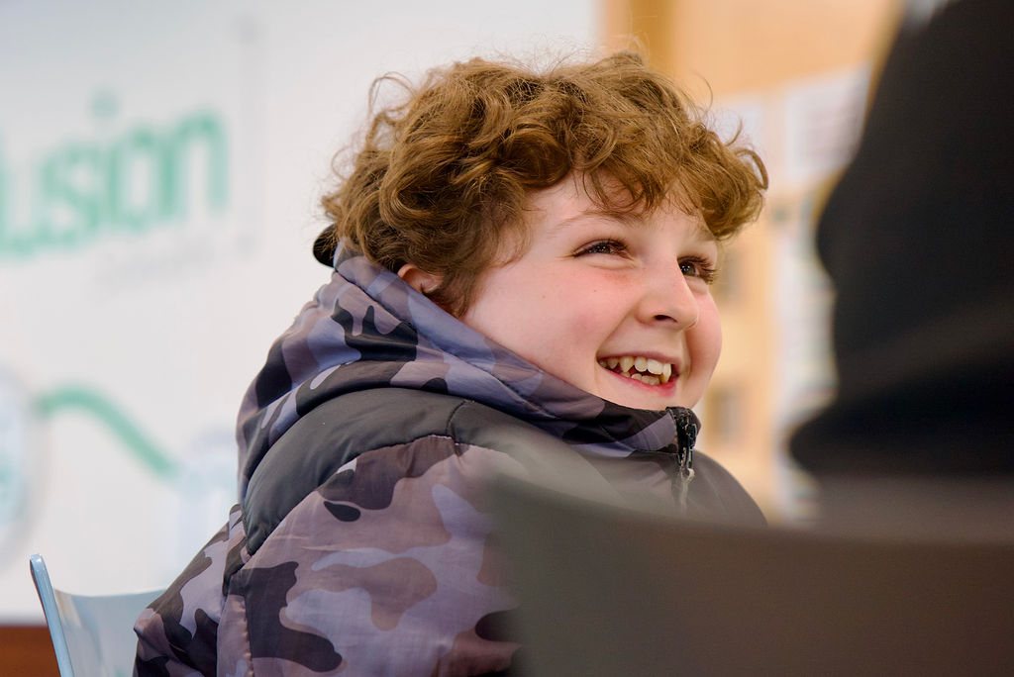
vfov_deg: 16.1
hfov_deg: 23.9
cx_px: 507
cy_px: 338
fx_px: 2395
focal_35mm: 85
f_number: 4
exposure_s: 1/160
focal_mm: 85
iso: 1000
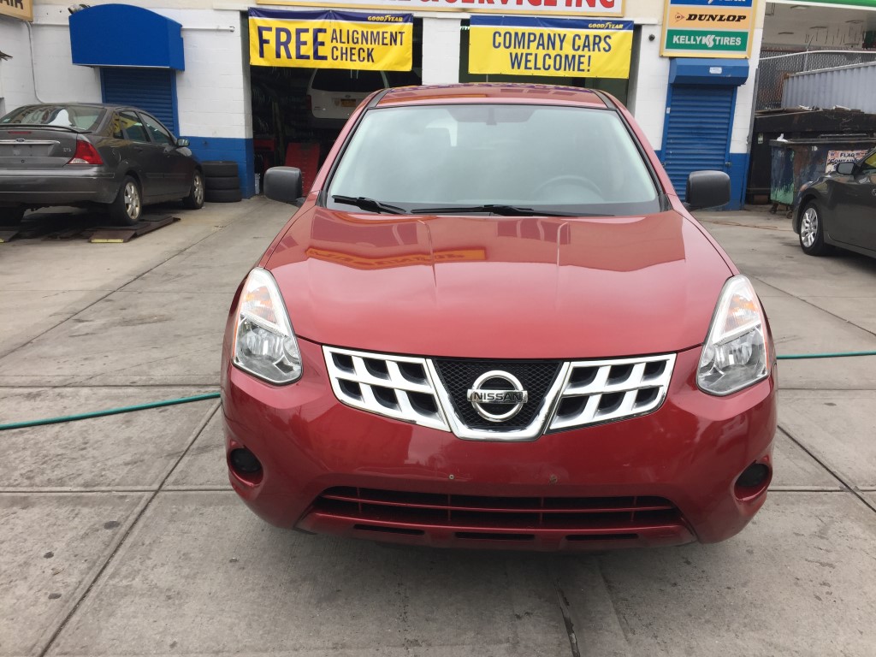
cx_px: 438
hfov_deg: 61.7
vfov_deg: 48.2
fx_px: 734
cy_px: 328
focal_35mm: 29
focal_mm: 4.15
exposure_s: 1/306
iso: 32
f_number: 2.2
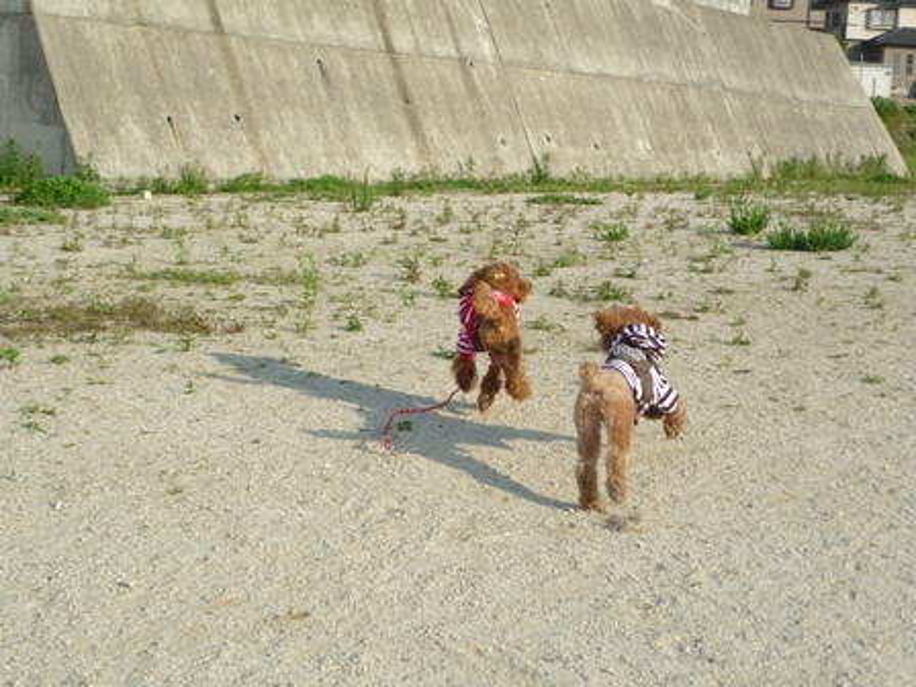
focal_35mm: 56
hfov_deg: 34.3
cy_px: 344
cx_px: 458
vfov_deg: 26.1
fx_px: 1482
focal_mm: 9.2
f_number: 3.4
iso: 80
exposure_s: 1/500
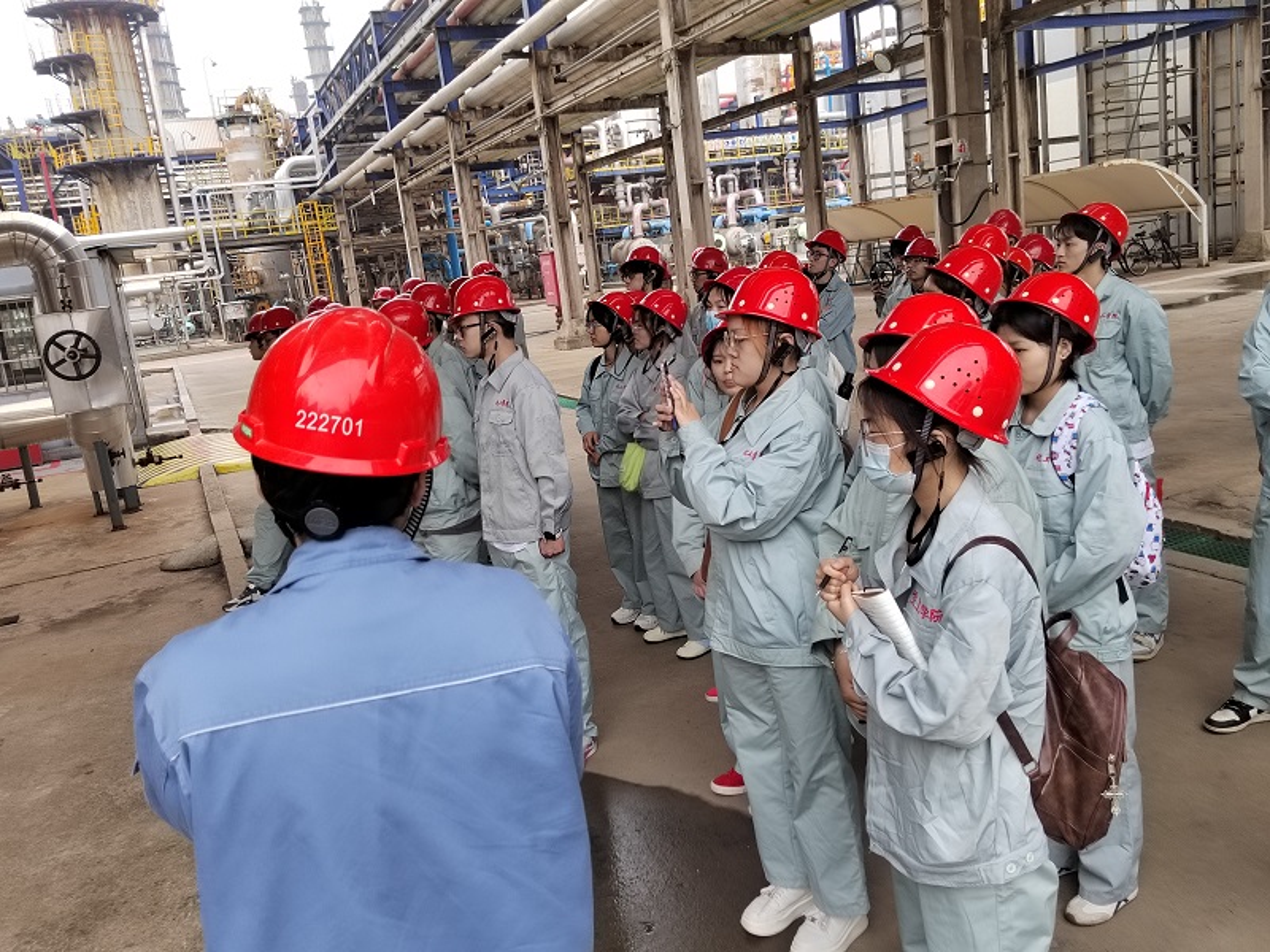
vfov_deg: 48.2
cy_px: 476
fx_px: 1064
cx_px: 635
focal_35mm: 29
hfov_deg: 61.7
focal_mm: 5.52
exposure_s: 1/100
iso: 258
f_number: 1.9
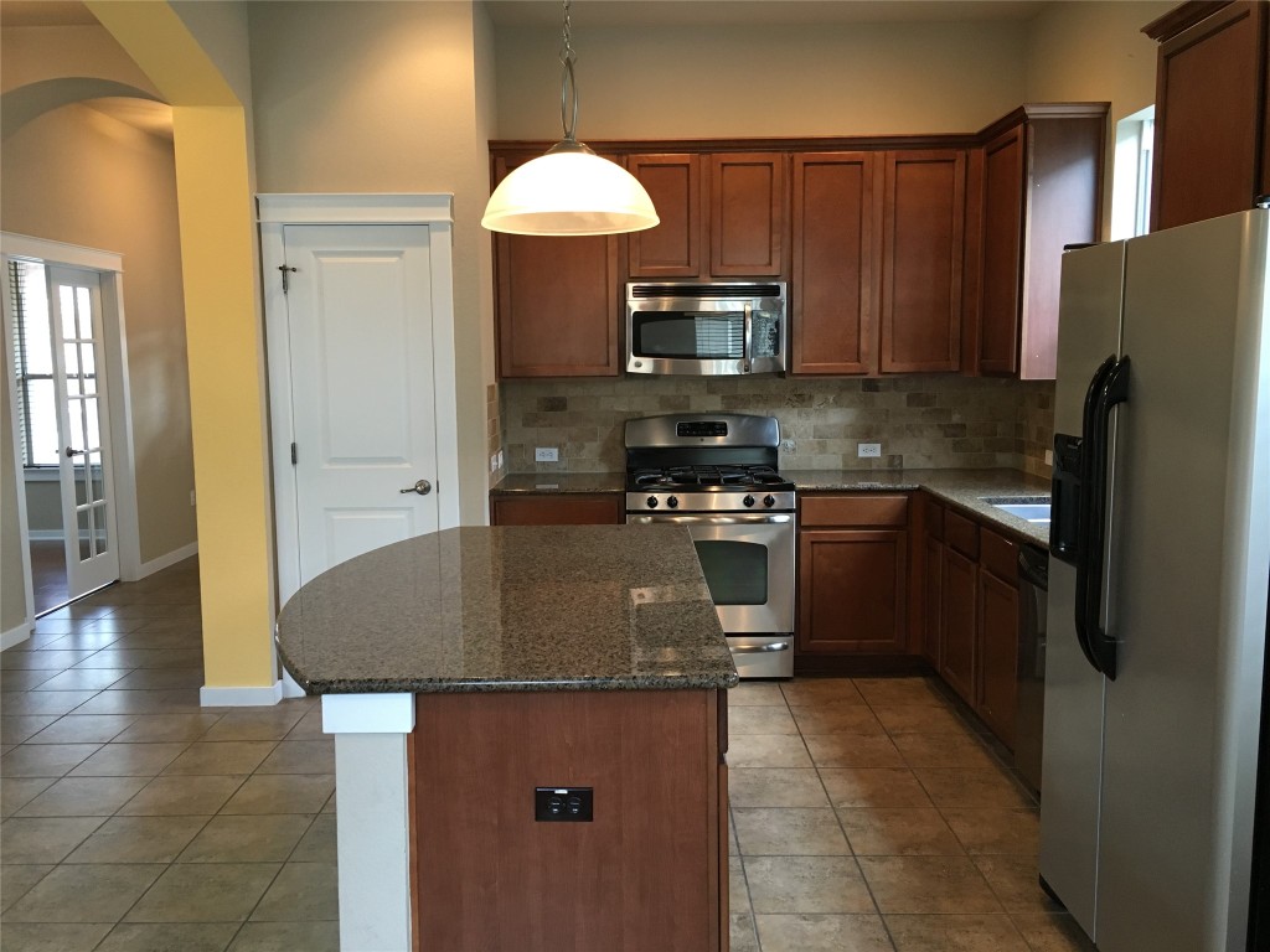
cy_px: 476
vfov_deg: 48.2
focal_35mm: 29
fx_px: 1064
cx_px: 635
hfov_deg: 61.7
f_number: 2.2
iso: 125
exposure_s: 1/30
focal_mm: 4.15
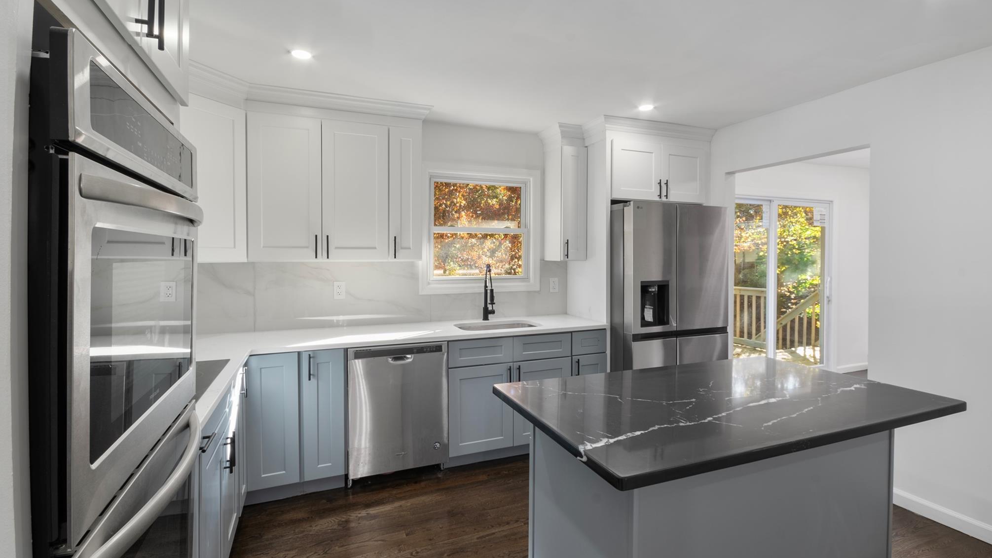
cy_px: 288
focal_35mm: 16
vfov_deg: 67.1
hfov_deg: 99.4
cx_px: 497
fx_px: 421
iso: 100
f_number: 11
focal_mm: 10
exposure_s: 1.3
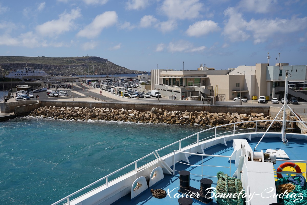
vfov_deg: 46.4
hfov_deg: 65.5
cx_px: 154
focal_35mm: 28
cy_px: 102
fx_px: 239
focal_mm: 28
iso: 100
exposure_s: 1/500
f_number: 8
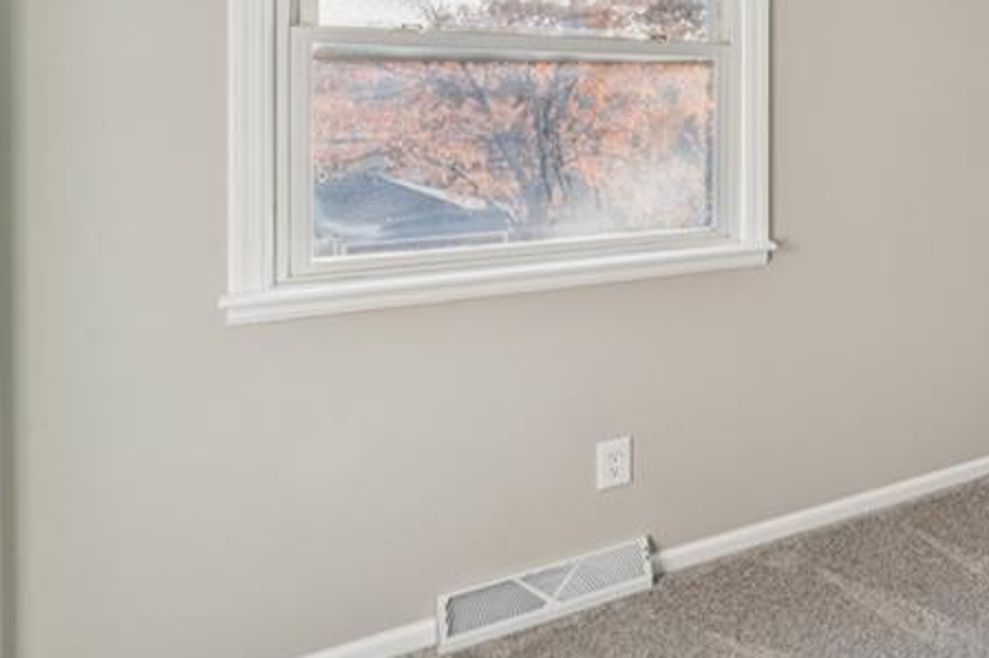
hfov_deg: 43.2
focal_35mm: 32
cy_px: 108
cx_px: 1126
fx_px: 878
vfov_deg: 39.1
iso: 400
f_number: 13
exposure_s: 1/13
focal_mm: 14
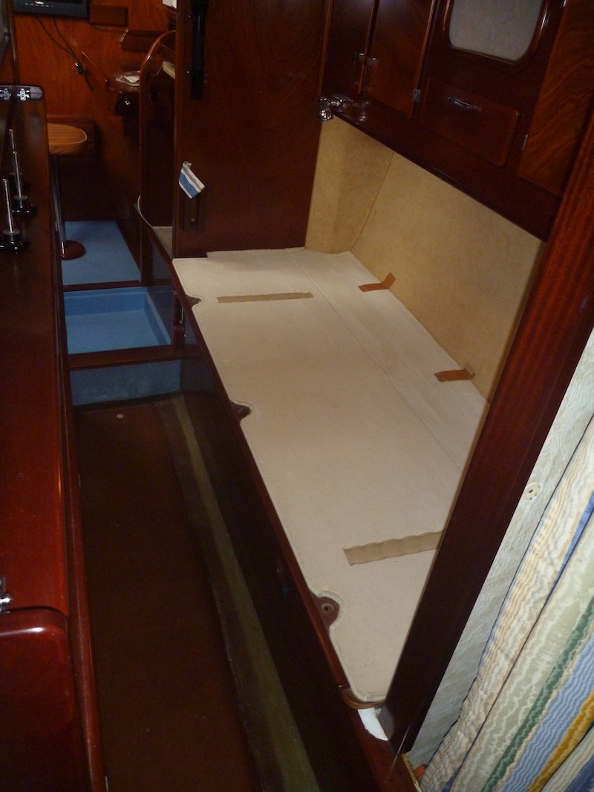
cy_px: 396
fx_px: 641
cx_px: 297
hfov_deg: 49.7
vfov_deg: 63.4
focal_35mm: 28
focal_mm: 4.9
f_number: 3.3
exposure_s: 1/30
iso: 400
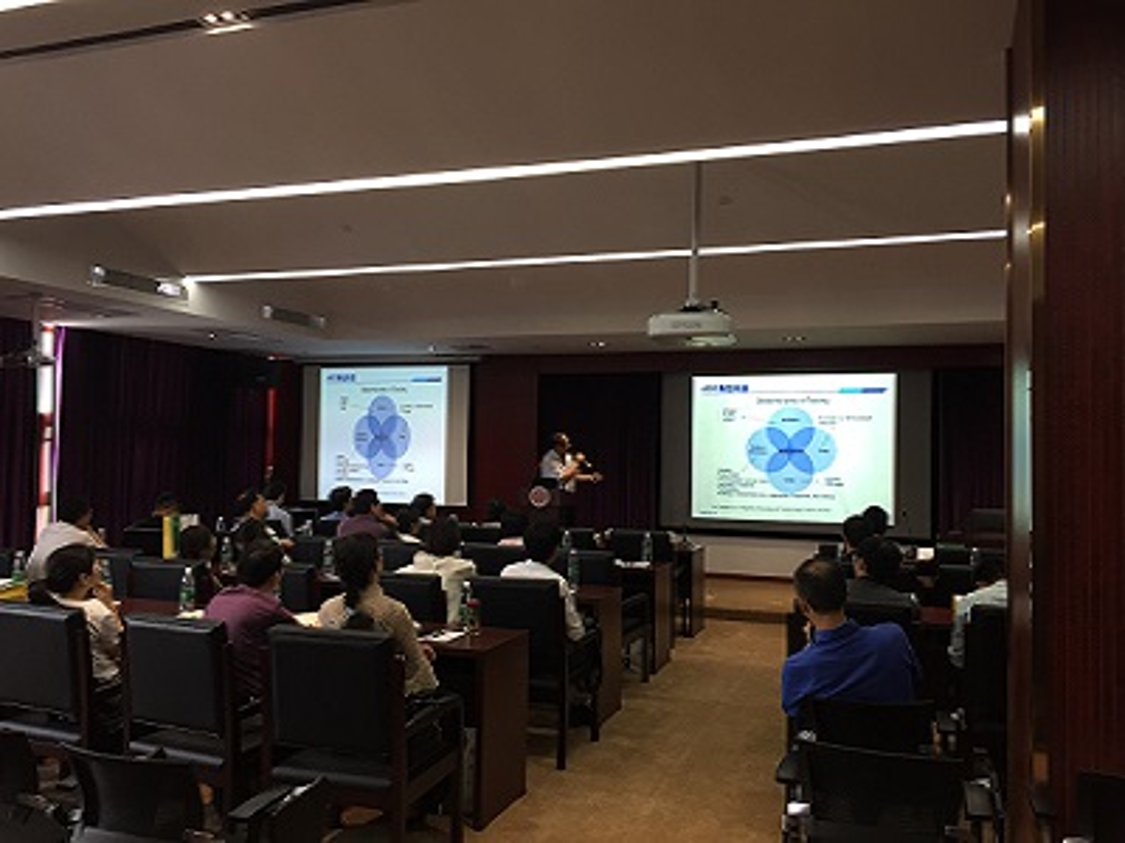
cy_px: 422
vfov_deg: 48.2
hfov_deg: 61.7
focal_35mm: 29
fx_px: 942
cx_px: 562
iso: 125
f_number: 2.2
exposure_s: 1/33
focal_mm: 4.15
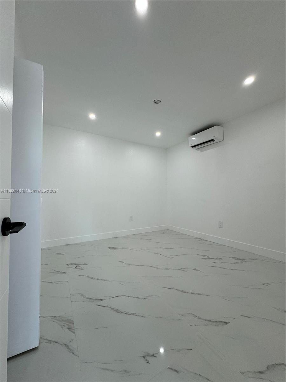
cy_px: 191
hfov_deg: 85.7
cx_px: 143
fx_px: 154
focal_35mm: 14
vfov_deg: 102.1
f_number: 2.2
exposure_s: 1/120
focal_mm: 2.22
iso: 80
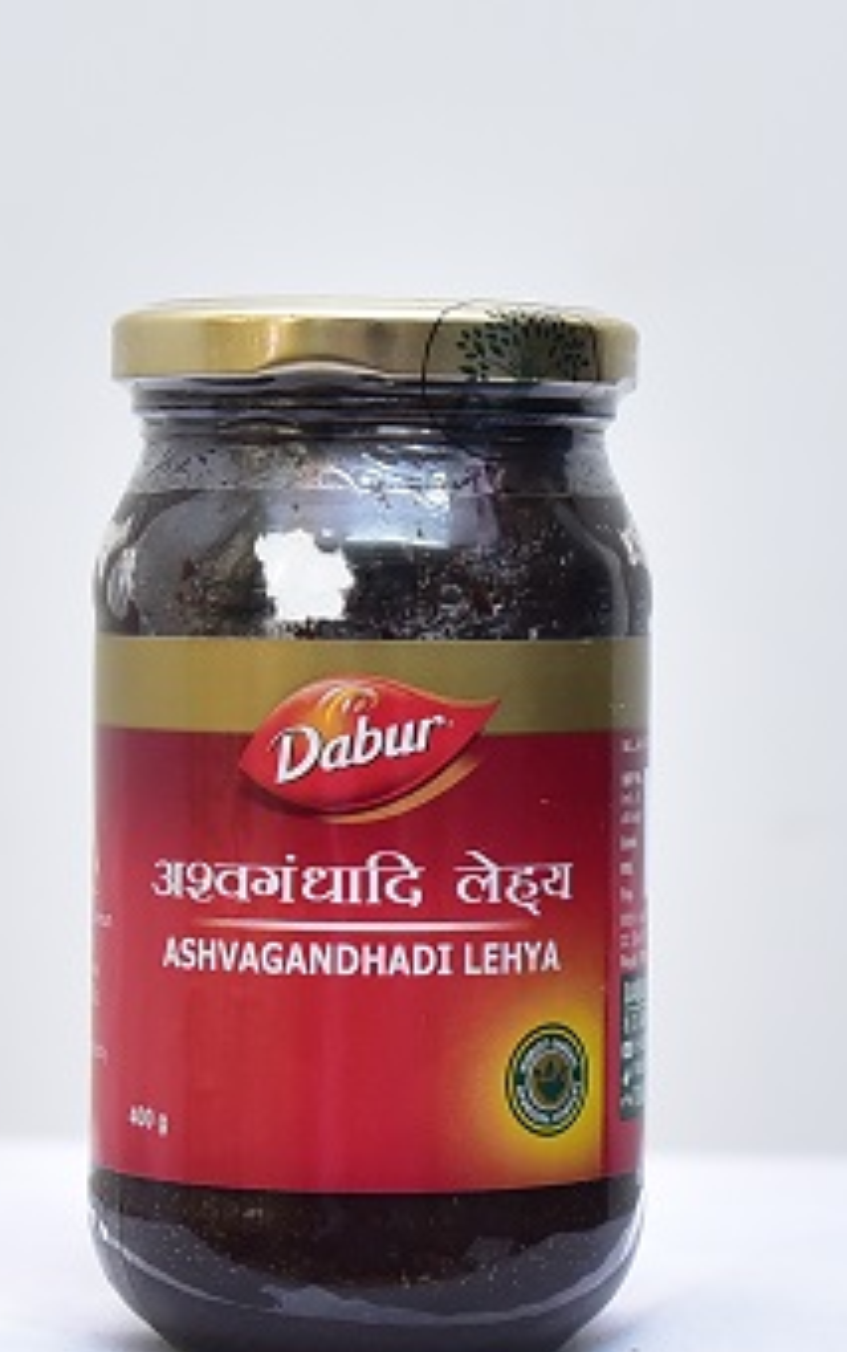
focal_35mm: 63
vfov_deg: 32.0
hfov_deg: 20.7
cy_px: 978
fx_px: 2323
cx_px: 378
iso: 1250
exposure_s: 1/80
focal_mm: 40
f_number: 4
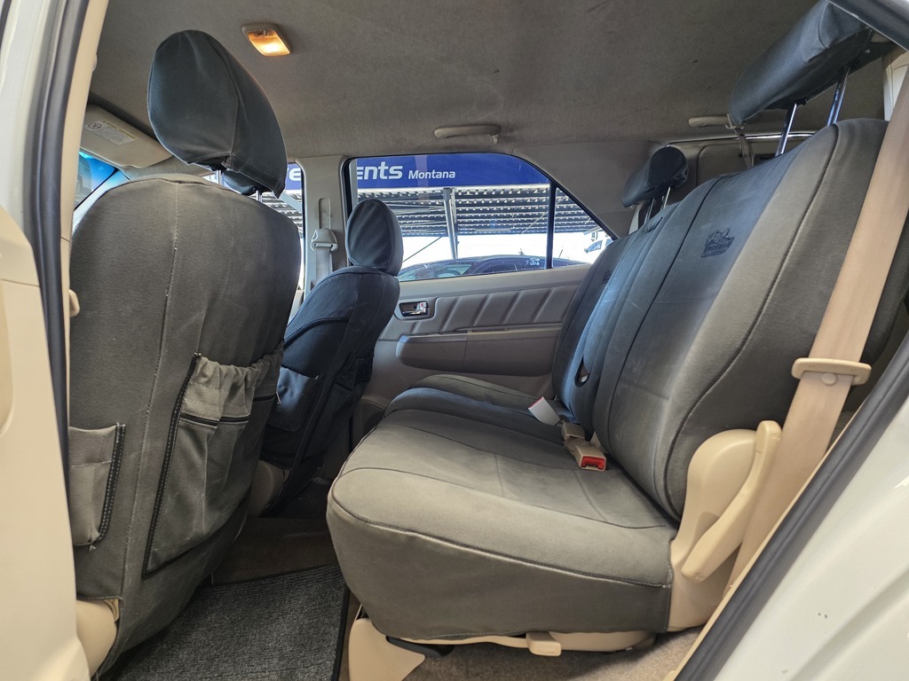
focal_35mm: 23
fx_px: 604
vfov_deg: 58.9
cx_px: 454
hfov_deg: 73.9
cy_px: 340
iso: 160
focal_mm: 6.25
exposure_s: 1/100
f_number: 1.7
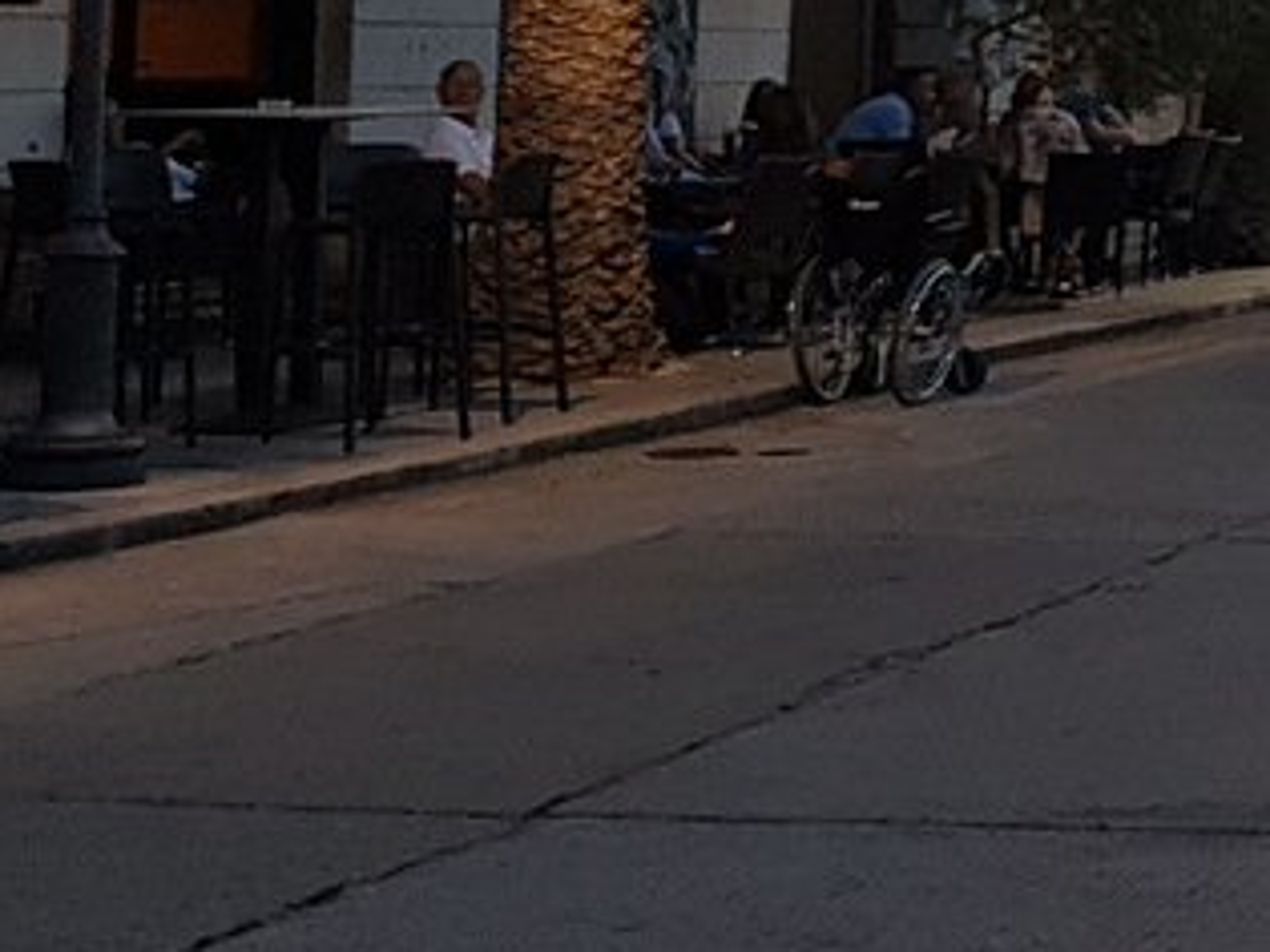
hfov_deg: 16.8
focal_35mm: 99
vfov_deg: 14.4
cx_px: 2209
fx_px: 3631
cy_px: -254
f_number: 1.7
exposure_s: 1/50
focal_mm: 4.2
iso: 80
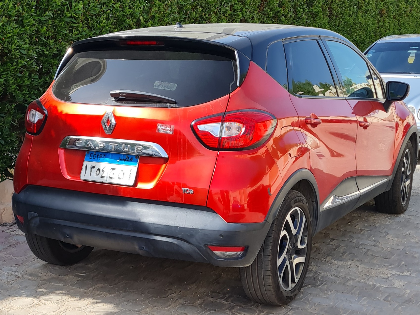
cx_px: 210
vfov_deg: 53.0
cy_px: 158
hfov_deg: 67.3
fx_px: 315
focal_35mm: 26
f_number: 1.8
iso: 50
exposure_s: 1/1111
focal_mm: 5.4
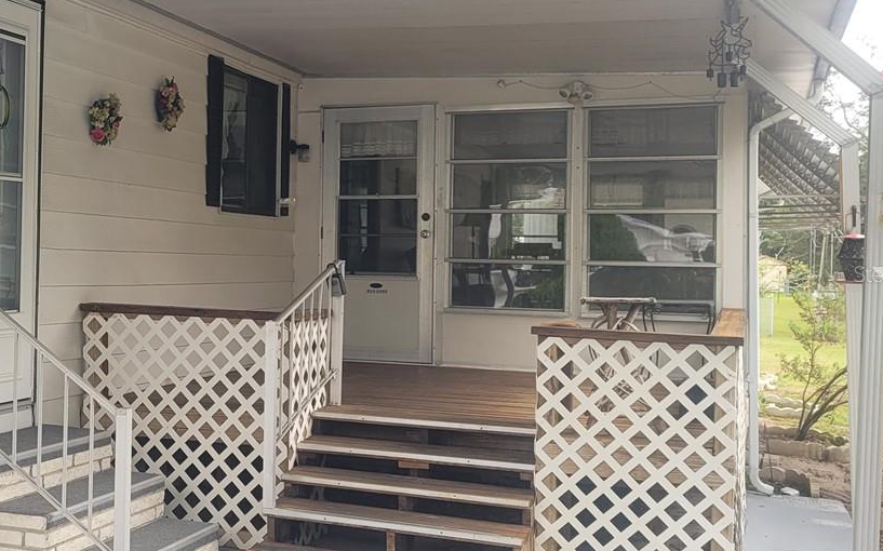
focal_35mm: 54
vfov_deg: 24.0
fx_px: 1299
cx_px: 91
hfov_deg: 35.4
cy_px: 273
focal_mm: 5.4
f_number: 1.8
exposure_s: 1/229
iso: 40
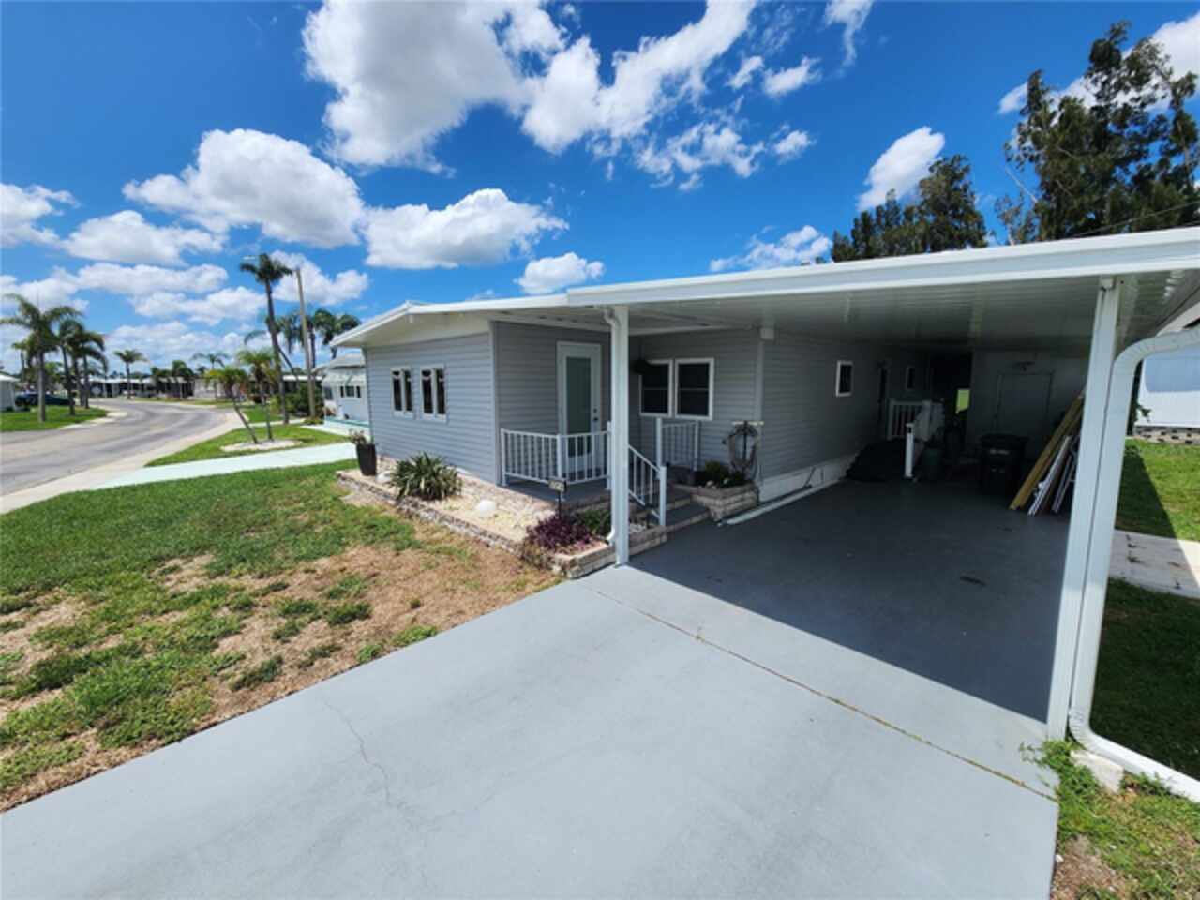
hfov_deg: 106.2
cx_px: 600
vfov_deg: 89.9
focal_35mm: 13
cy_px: 450
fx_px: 451
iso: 50
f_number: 2.2
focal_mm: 2.2
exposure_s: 1/2643
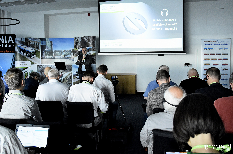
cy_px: 68
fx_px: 184
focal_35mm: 29
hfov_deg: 64.5
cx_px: 108
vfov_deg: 45.3
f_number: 5
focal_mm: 17
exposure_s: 1/80
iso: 2500
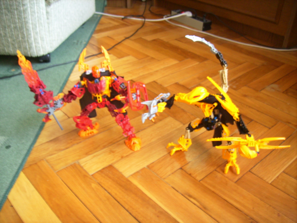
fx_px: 275
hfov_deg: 56.8
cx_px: 148
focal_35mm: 32
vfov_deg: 44.2
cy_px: 112
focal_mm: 5.99
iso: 50
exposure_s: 1.2
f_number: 2.8
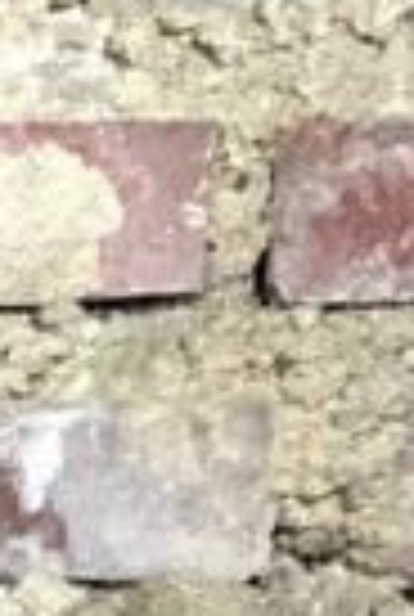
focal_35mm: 403
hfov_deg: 3.3
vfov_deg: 4.9
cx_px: -1130
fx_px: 6916
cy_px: 1610
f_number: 2.4
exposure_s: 1/25
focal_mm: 6
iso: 160
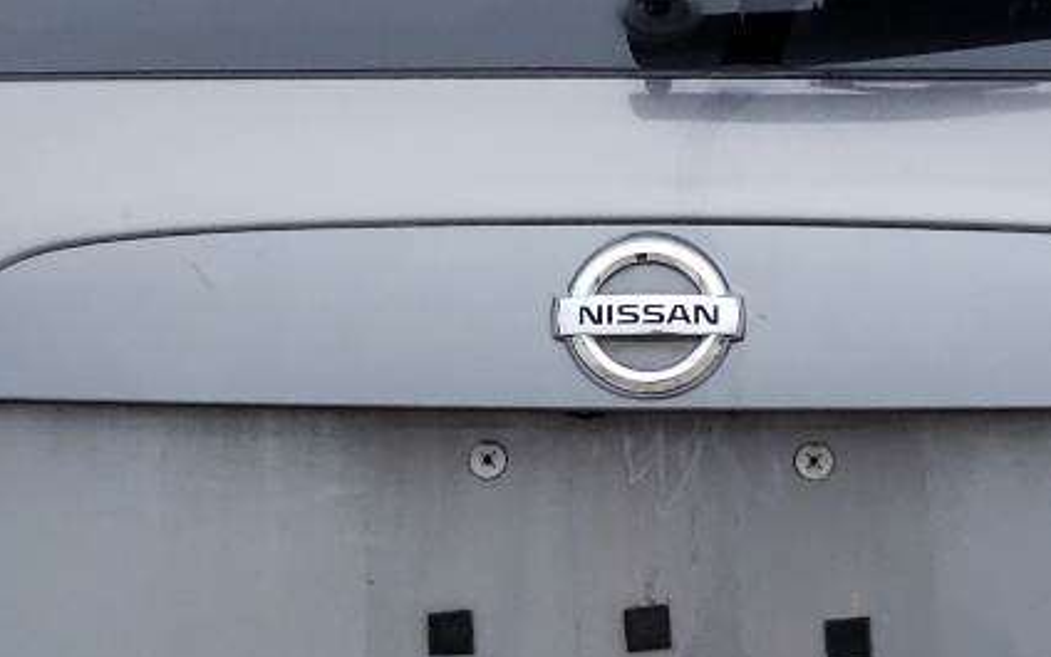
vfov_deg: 12.6
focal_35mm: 104
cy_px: 451
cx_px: 652
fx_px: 2979
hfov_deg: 20.0
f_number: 1.5
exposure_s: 1/137
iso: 50
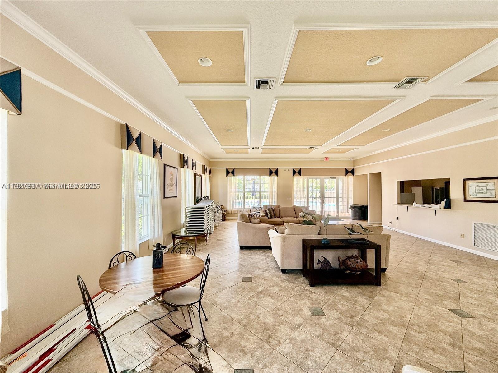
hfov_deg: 102.1
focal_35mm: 14
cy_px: 186
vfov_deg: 85.7
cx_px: 249
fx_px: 201
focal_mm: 2.22
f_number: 2.2
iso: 64
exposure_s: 1/102
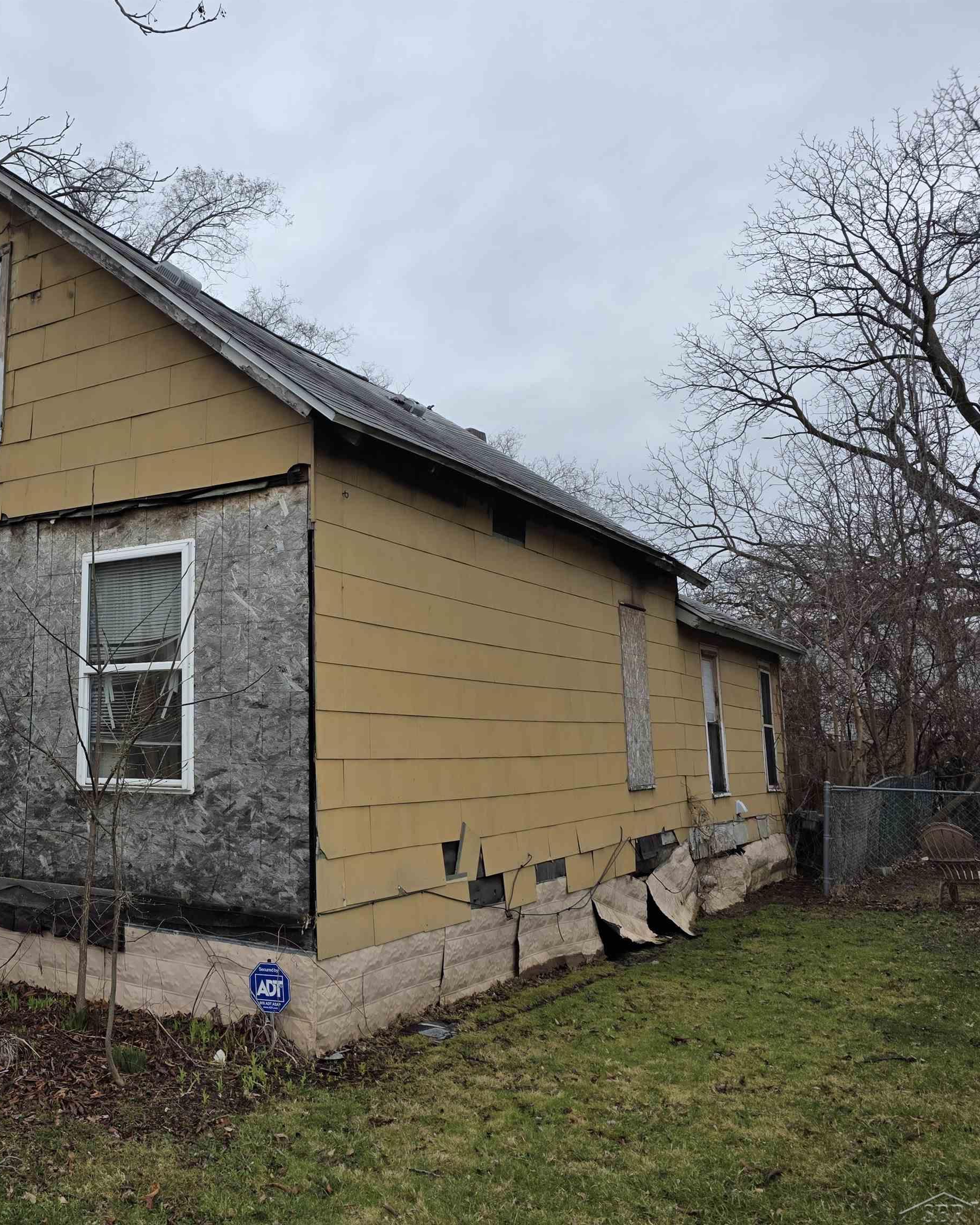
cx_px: 181
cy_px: 612
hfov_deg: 45.7
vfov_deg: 58.8
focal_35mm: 30
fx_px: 1088
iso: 80
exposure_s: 1/3891
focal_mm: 6.3
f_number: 1.7
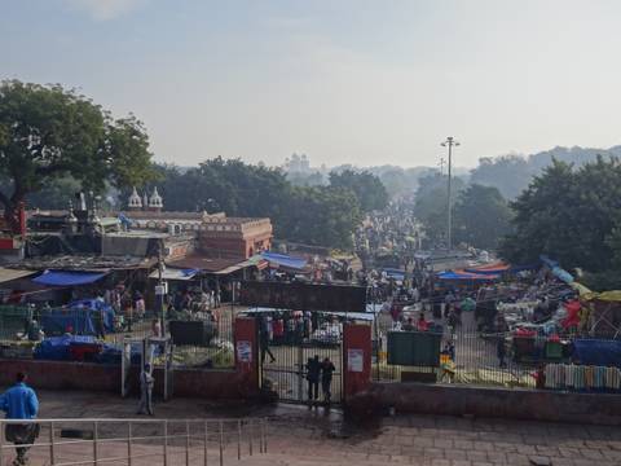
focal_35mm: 34
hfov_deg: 54.0
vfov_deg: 41.8
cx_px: 310
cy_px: 233
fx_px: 610
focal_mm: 5.79
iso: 80
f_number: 4
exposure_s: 1/400
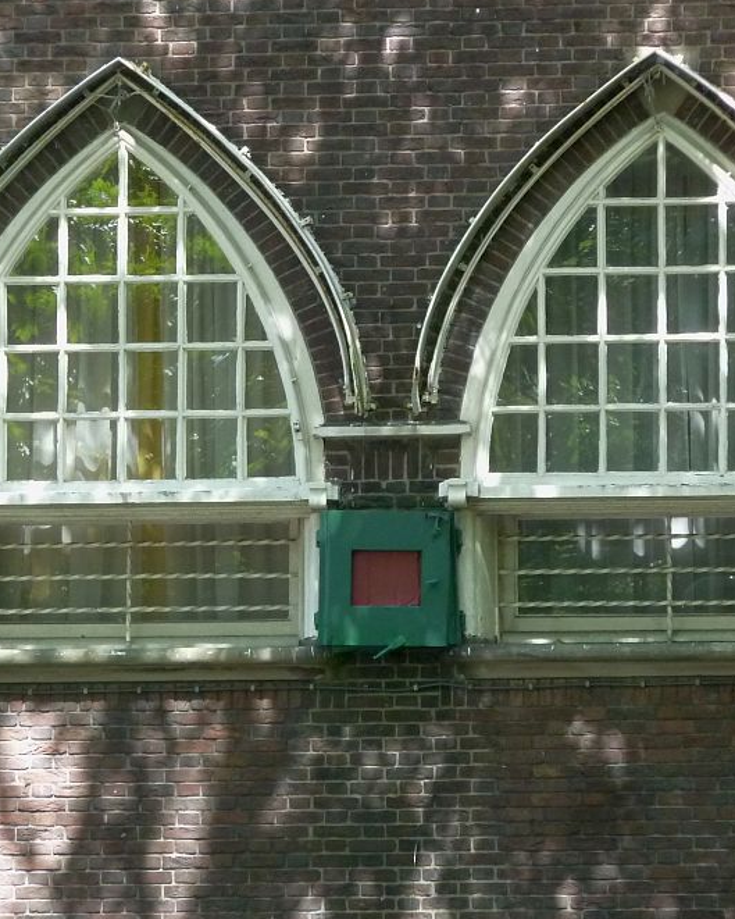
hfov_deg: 4.6
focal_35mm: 340
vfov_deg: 5.7
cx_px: 388
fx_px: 9243
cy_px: 441
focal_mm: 37
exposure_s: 1/80
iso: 320
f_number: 4.6
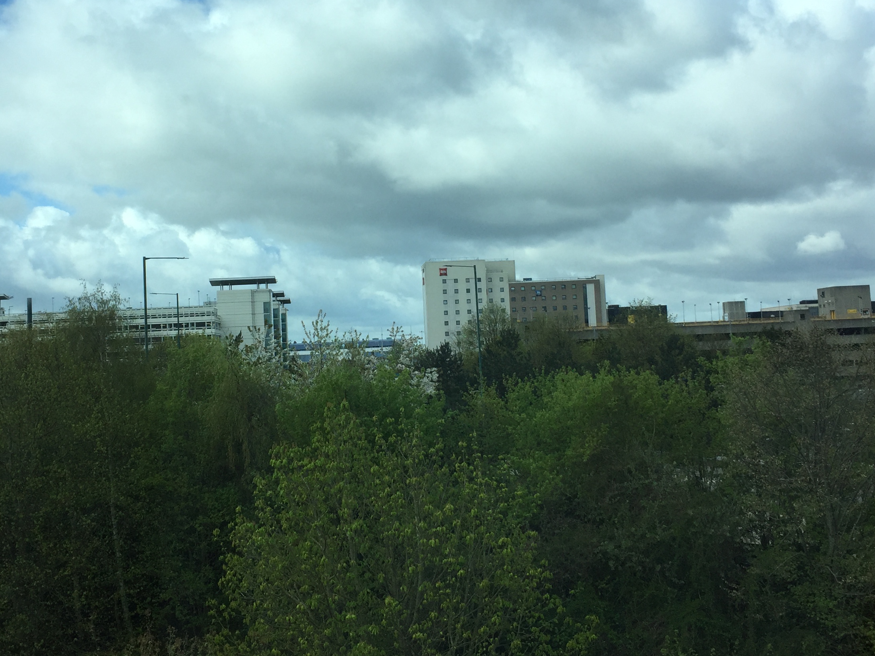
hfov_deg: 43.8
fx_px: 1087
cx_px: 411
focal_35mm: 43
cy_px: 282
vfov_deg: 33.5
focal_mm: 4.15
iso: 32
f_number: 2.2
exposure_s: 1/1464
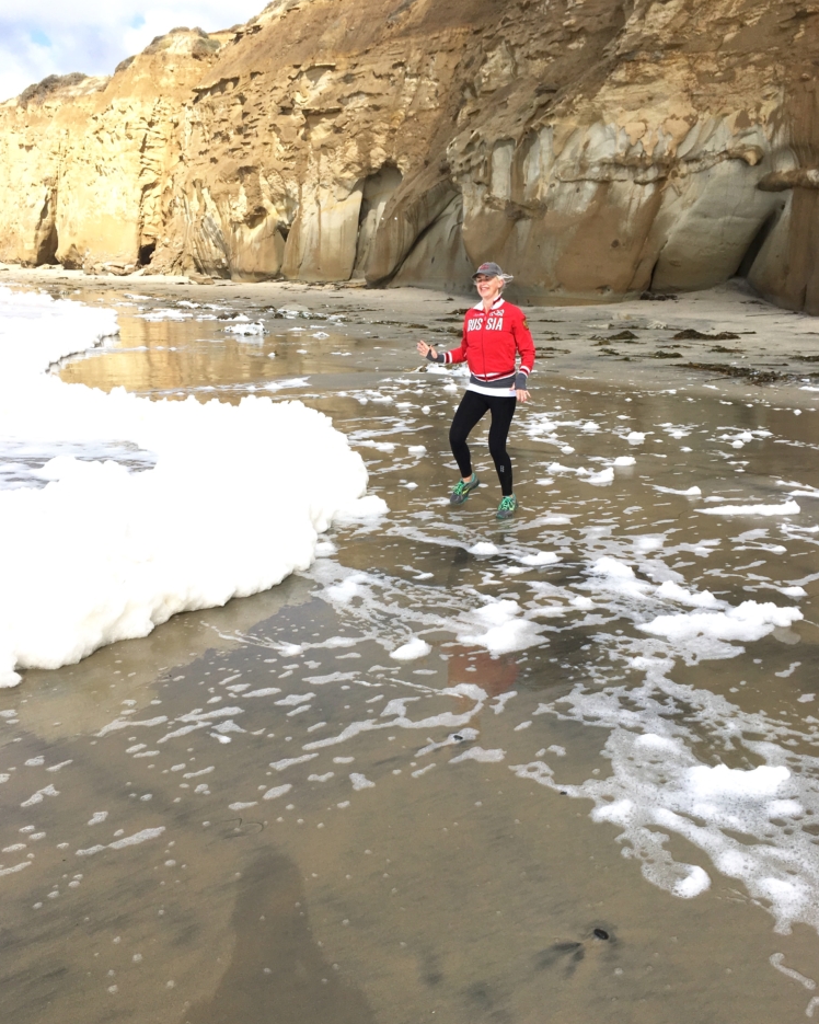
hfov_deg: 47.1
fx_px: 939
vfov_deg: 57.2
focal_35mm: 31
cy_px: 491
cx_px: 406
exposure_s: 1/1972
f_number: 2.2
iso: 25
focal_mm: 4.15
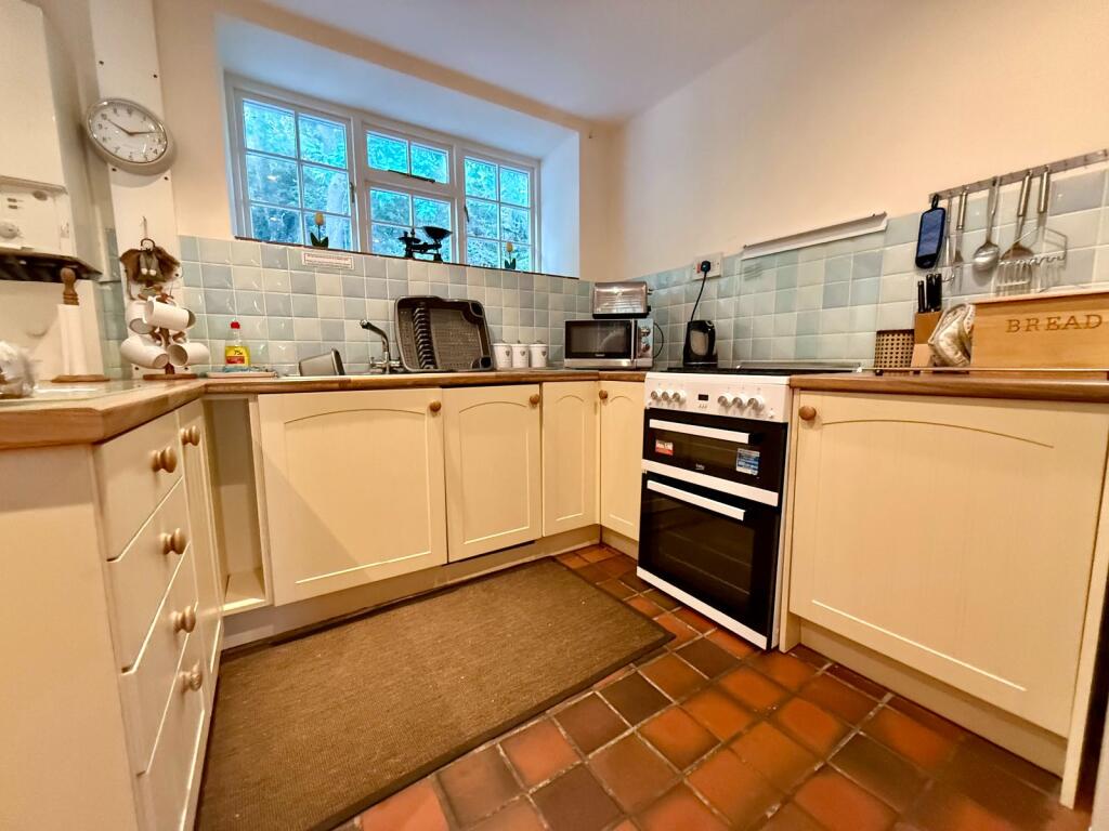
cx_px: 554
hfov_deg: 102.1
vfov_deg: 85.7
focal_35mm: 14
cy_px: 416
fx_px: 449
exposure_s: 1/50
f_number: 2.2
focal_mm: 2.22
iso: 640
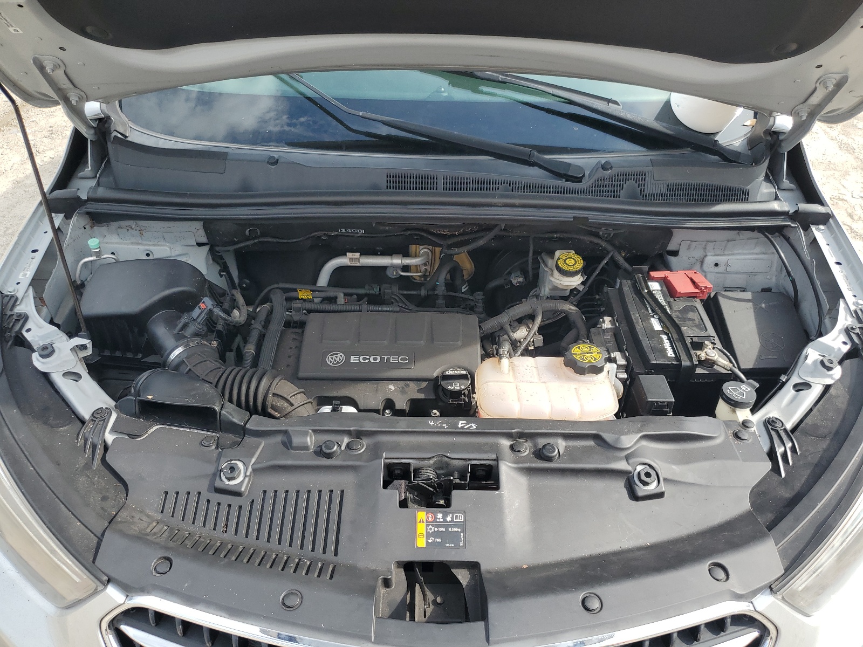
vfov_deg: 53.1
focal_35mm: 26
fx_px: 648
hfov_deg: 67.3
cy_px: 324
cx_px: 432
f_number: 1.5
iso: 50
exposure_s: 1/833
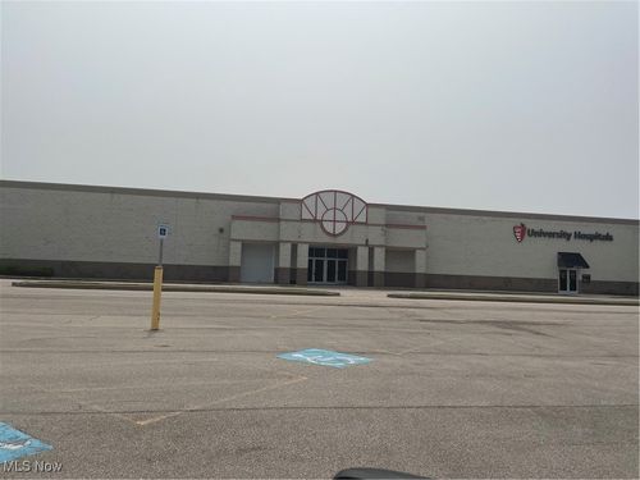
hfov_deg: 67.3
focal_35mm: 26
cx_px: 320
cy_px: 240
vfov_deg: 53.1
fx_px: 481
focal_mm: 4.2
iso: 32
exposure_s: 1/11905
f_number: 1.6
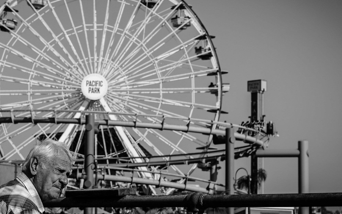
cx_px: 128
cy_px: 103
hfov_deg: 19.8
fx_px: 979
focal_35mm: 105
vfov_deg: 12.5
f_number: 6.3
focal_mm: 50
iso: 100
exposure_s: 1/800
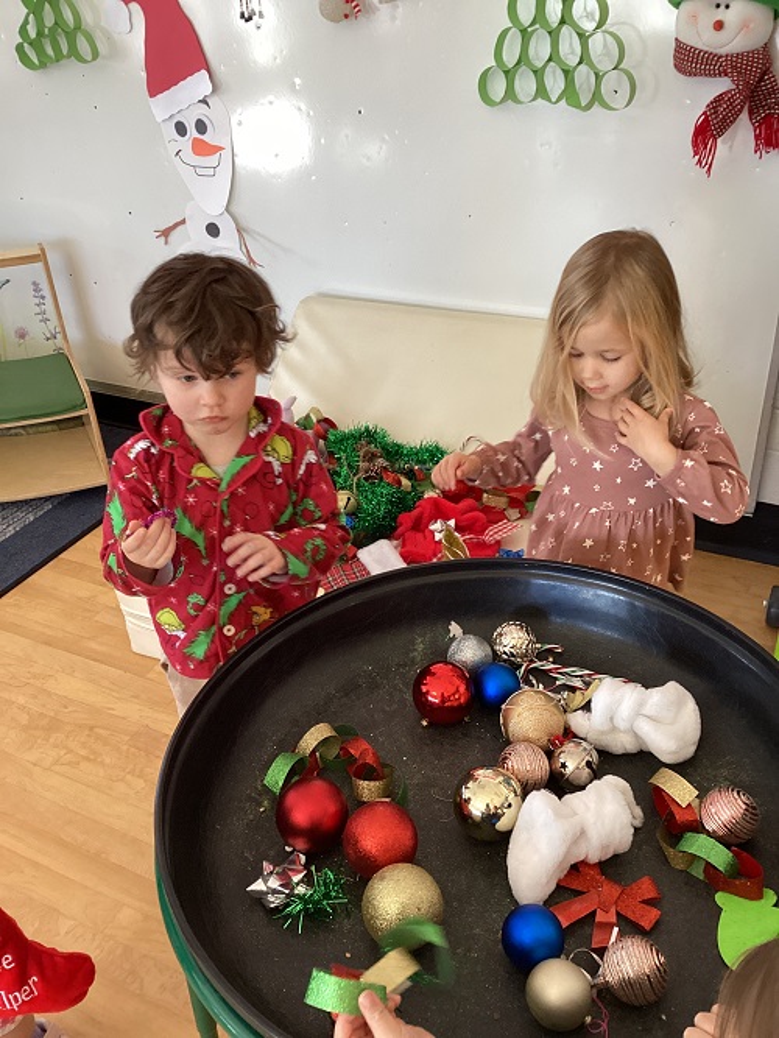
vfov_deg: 58.3
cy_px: 519
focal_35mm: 31
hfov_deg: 45.5
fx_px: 930
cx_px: 390
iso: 100
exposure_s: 1/60
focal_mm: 3.3
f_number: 2.4
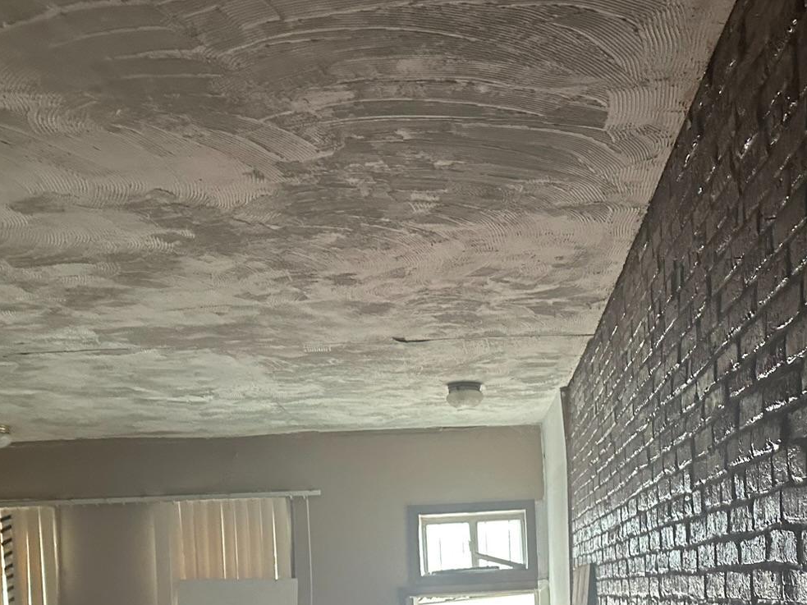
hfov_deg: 37.8
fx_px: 1166
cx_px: 534
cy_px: 564
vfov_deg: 27.8
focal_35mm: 50
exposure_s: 1/60
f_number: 1.78
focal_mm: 6.86
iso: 640
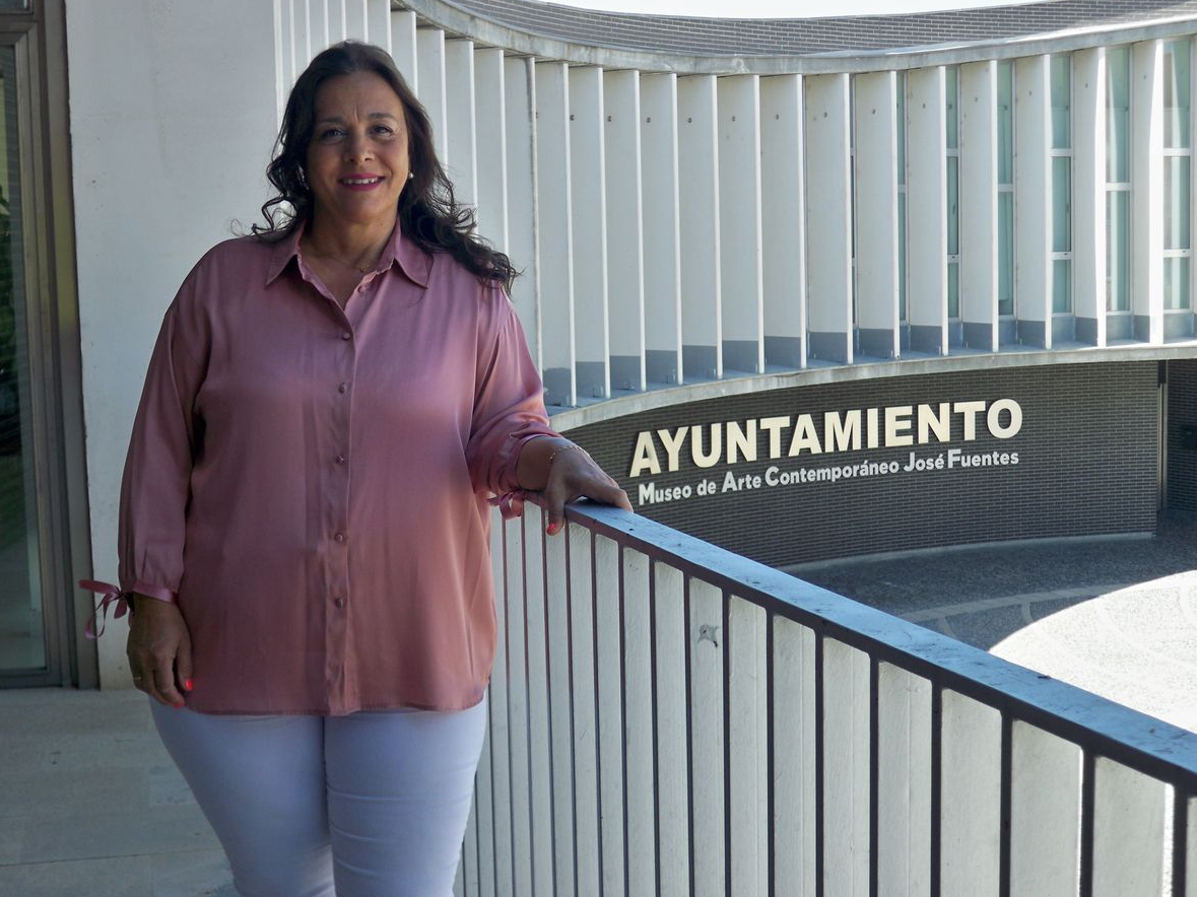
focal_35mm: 58
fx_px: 2005
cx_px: 595
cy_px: 448
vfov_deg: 25.2
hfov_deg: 33.2
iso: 80
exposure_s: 1/125
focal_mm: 12.3
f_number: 4
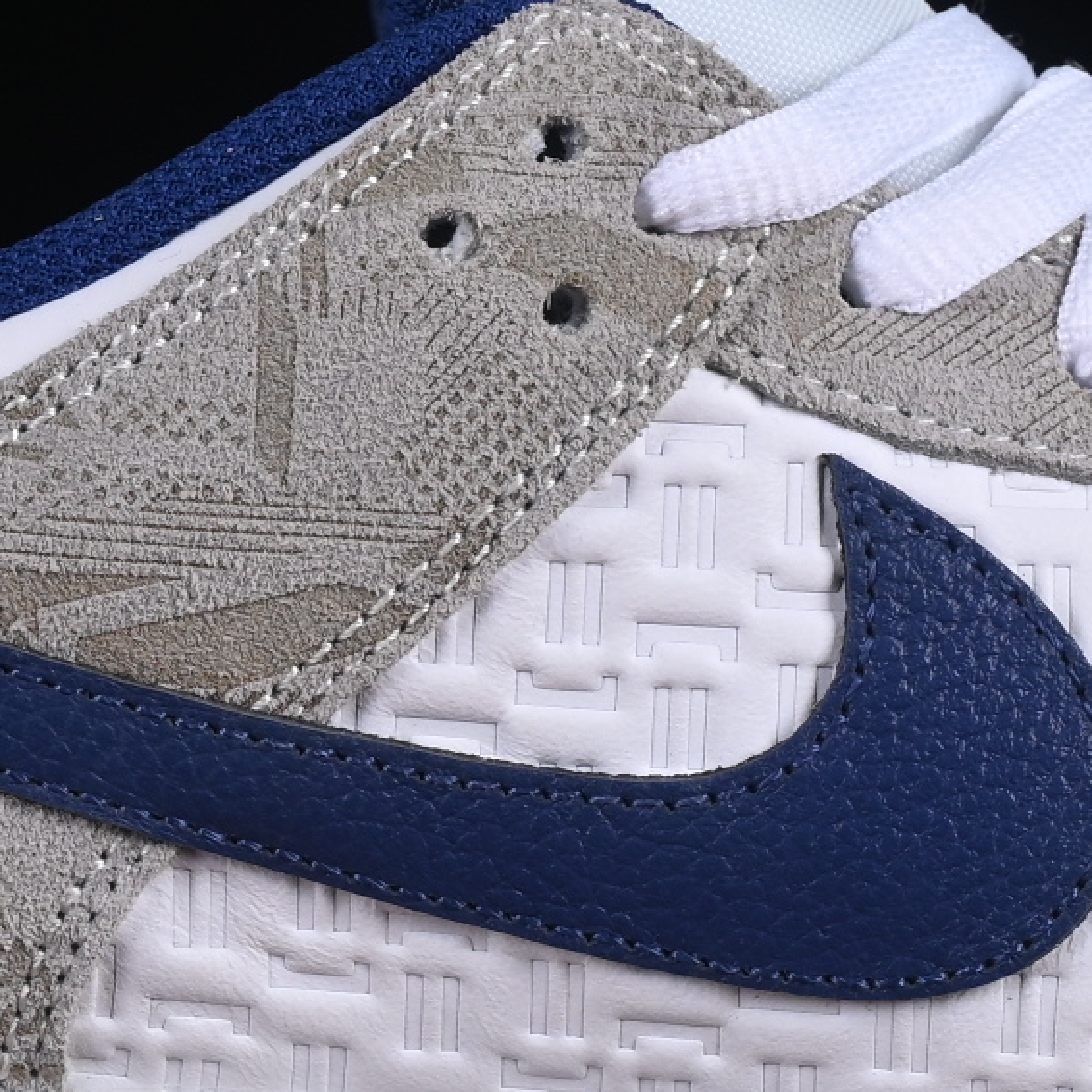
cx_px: 897
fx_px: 11171
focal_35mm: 313
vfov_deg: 5.6
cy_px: 391
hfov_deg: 5.6
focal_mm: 50
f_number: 8
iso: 160
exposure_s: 1/80
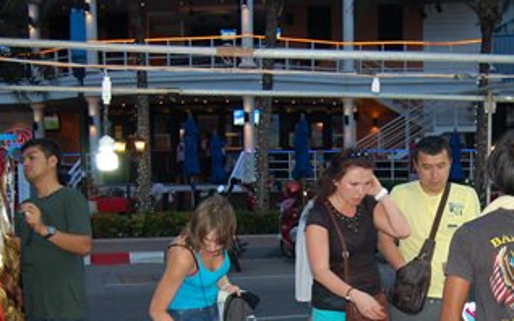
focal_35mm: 58
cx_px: 375
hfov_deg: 34.5
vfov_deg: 21.9
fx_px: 812
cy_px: 282
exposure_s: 1/60
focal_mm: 22
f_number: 3.8
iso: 400
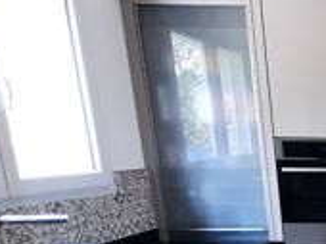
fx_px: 508
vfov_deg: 24.9
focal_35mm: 54
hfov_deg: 24.4
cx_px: 528
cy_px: 277
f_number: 2.2
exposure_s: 1/50
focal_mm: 1.74
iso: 200
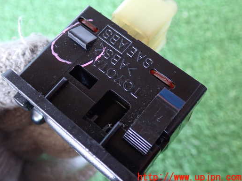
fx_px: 294
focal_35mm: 42
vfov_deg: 34.3
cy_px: 78
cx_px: 103
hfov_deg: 44.6
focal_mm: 6.37
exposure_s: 1/25
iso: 800
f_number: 2.5
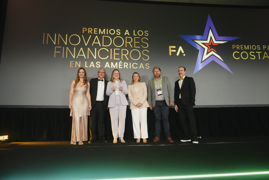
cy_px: 90
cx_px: 134
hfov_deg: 73.7
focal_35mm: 24
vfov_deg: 53.1
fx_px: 179
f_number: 5.6
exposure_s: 1/200
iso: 6400
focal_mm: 24
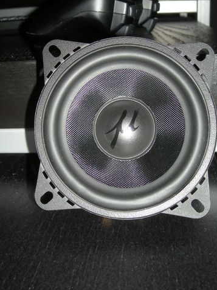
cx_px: 107
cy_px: 135
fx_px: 393
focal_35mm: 47
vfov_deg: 40.4
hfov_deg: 30.8
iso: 50
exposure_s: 1/60
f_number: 2.8
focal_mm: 5.7
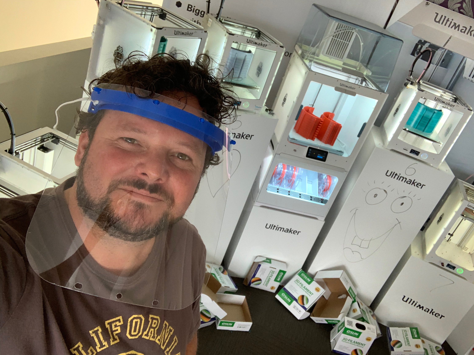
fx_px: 438
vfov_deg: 44.2
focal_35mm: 32
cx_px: 237
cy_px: 178
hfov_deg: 56.8
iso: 200
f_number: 2.2
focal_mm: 2.87
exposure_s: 1/60
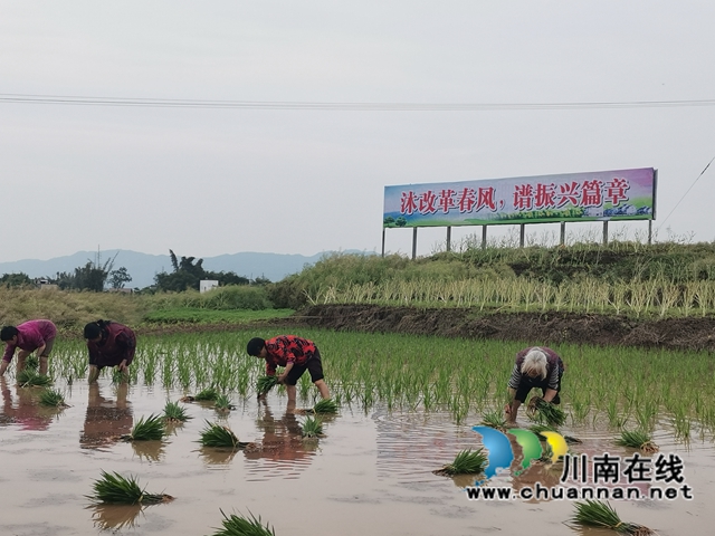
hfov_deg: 36.8
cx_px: 358
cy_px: 268
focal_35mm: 52
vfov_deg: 28.0
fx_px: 1074
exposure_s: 1/541
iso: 50
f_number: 1.8
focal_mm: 4.75
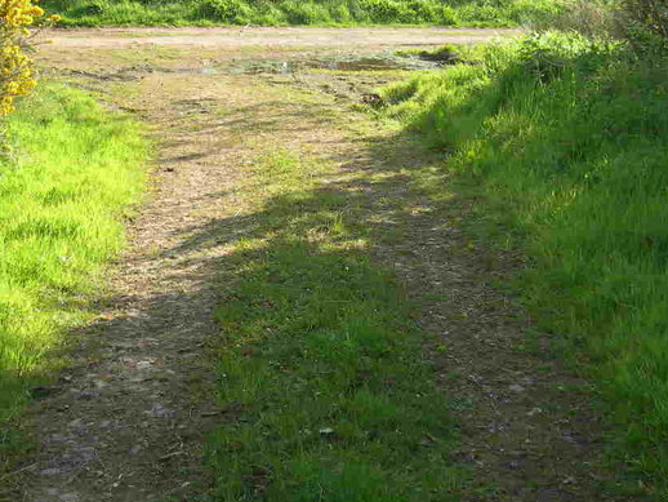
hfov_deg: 30.7
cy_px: 204
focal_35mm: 63
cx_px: 319
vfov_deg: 23.3
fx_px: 1216
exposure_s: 1/79.4
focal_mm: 10.6
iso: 50
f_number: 5.4
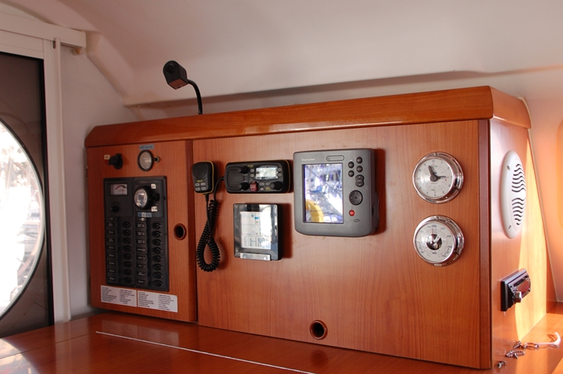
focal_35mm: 38
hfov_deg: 51.3
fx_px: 586
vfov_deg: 35.4
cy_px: 187
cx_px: 282
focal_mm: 25
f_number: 8
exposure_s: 1/60
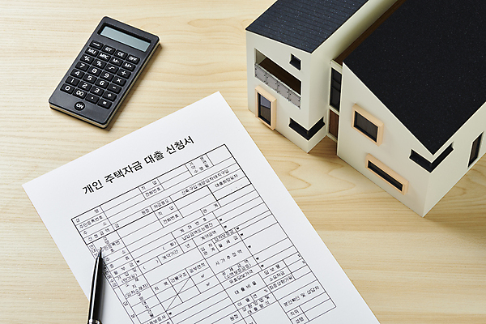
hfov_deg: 19.5
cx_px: 243
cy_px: 162
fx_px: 1417
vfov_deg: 13.0
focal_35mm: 105
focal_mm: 105
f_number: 20
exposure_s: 1/125
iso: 100
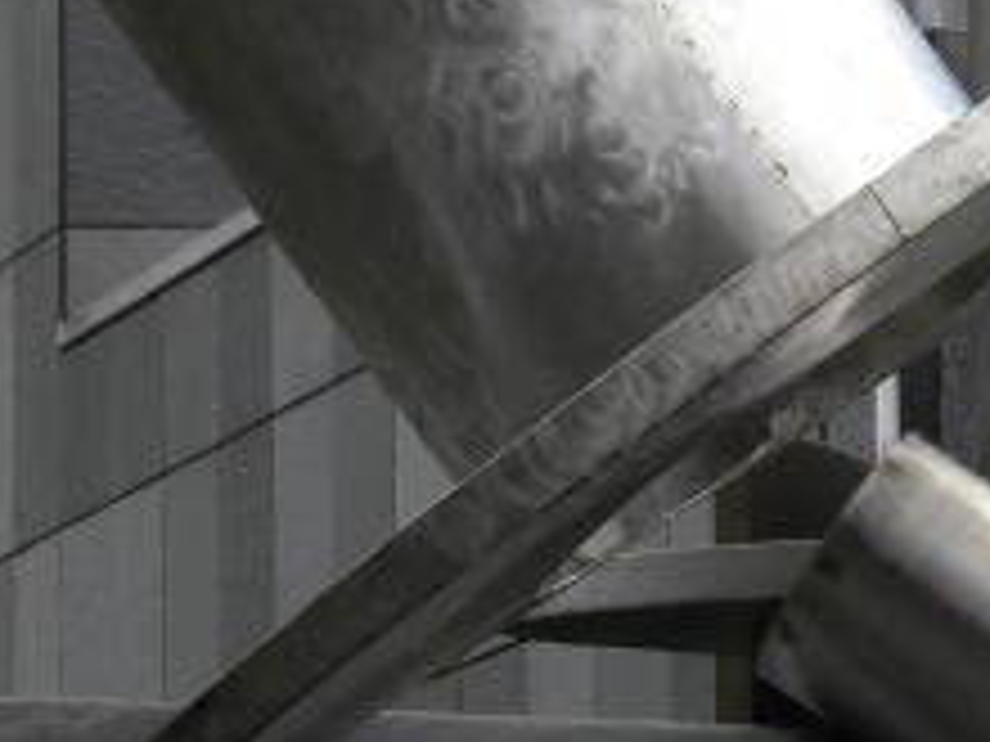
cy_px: 189
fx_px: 15301
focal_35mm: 535
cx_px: 860
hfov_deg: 3.7
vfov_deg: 2.8
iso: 64
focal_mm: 32.7
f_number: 5
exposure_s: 1/224
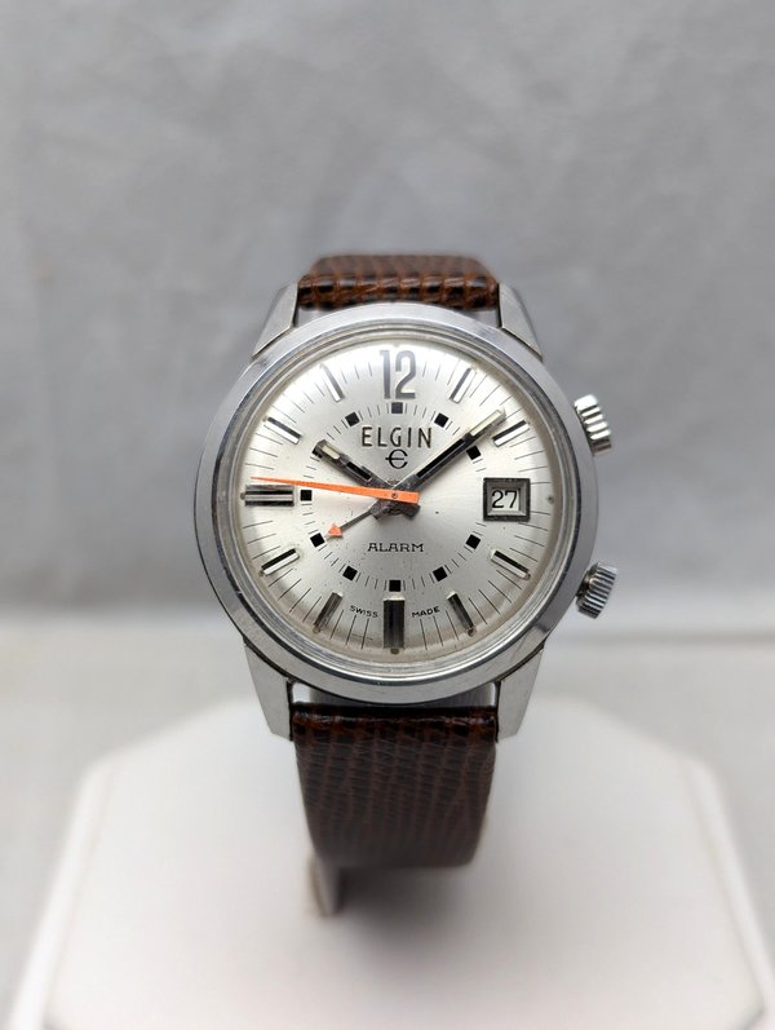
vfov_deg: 39.6
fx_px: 1429
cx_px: 388
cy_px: 515
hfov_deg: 30.3
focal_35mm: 48
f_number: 1.85
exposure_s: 1/120
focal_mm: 6.81
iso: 86
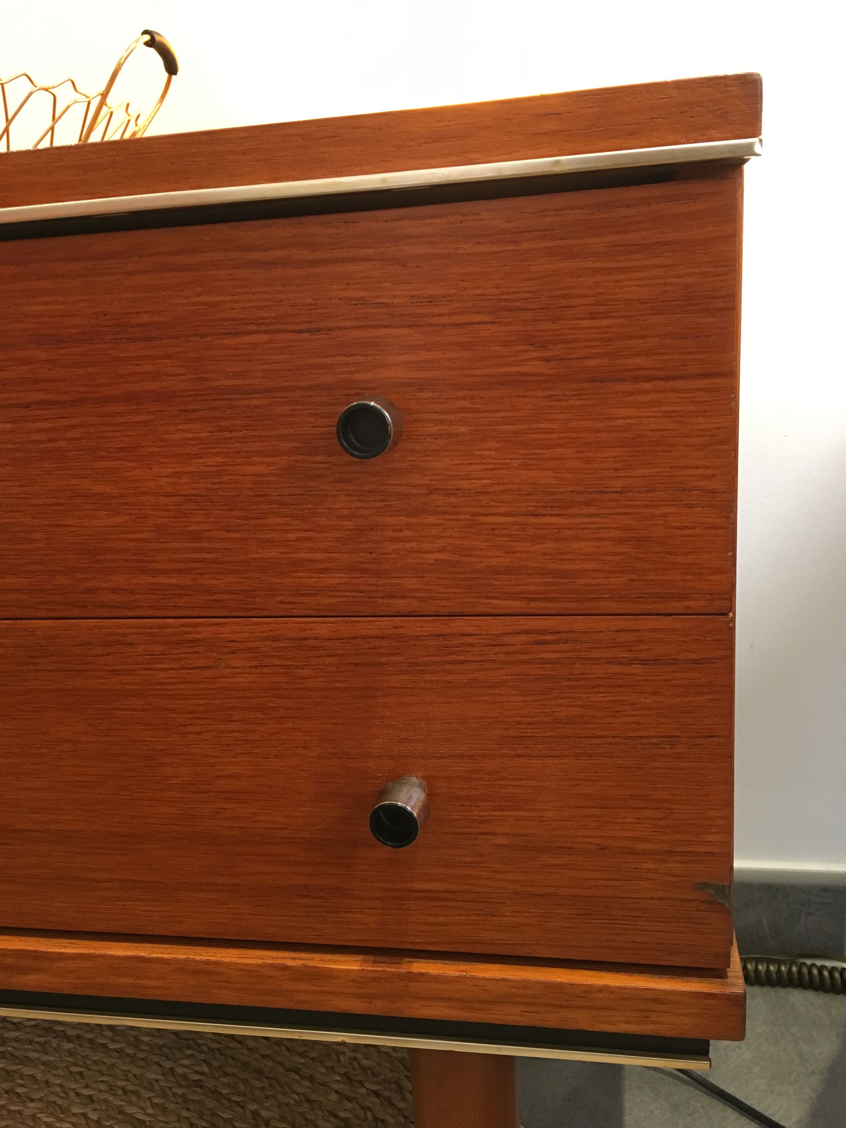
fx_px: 945
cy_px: 564
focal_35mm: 29
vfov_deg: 61.7
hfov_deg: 48.2
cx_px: 423
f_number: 2.2
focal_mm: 4.15
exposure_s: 1/33
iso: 200
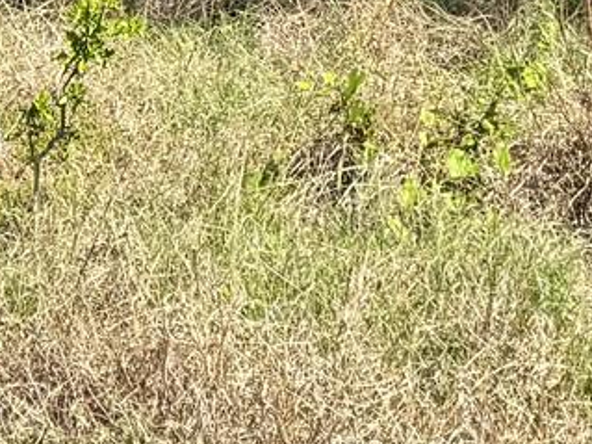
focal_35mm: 154
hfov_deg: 12.2
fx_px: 2633
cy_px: -881
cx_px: -323
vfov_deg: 8.2
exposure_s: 1/2252
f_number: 1.78
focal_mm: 6.76
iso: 80
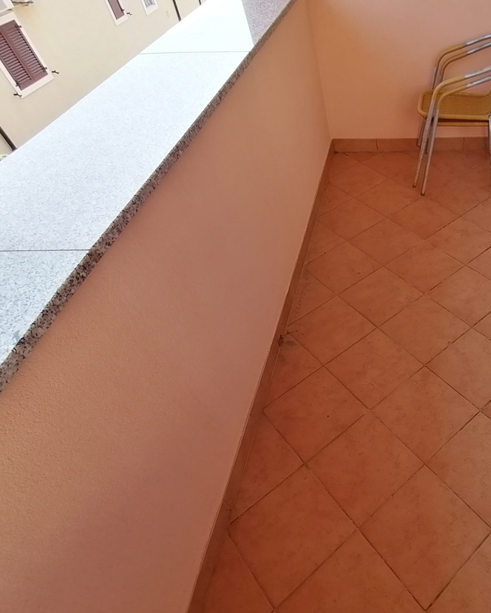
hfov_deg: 53.4
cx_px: 416
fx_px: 436
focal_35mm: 24
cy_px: 311
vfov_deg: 70.3
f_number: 2.4
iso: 50
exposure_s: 1/163
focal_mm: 2.7
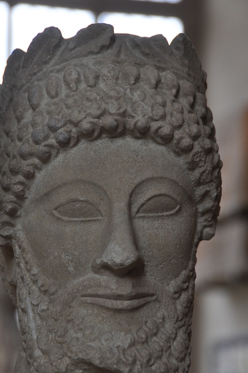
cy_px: 208
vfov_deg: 16.5
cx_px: 113
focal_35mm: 124
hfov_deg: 11.0
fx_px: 1286
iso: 640
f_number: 5
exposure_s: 1/320
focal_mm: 70
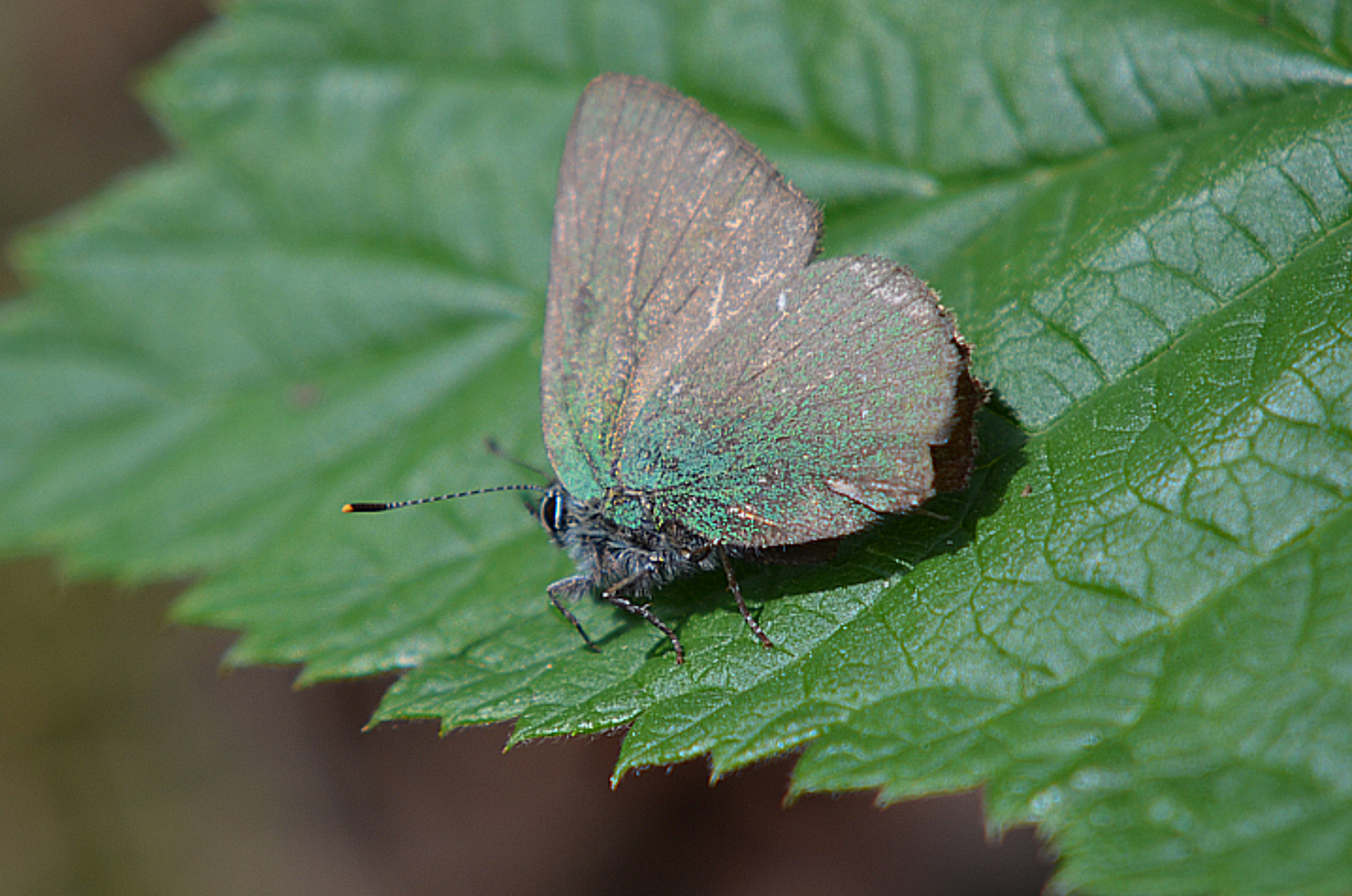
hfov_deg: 5.5
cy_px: 439
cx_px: 603
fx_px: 14096
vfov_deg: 3.6
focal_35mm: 376
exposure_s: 1/160
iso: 100
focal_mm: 200
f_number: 8
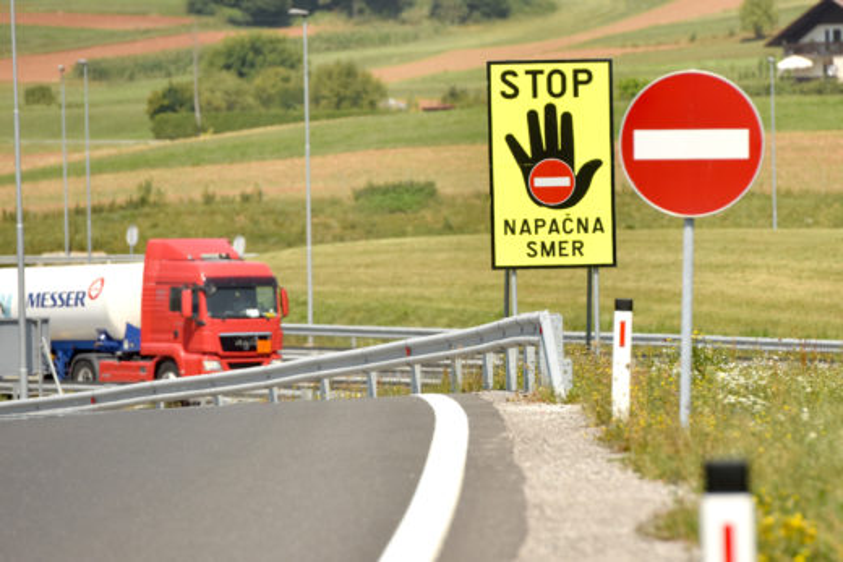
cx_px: 422
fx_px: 4684
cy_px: 281
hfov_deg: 10.3
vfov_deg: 6.9
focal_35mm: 200
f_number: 4.5
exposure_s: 1/2500
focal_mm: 200
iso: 125
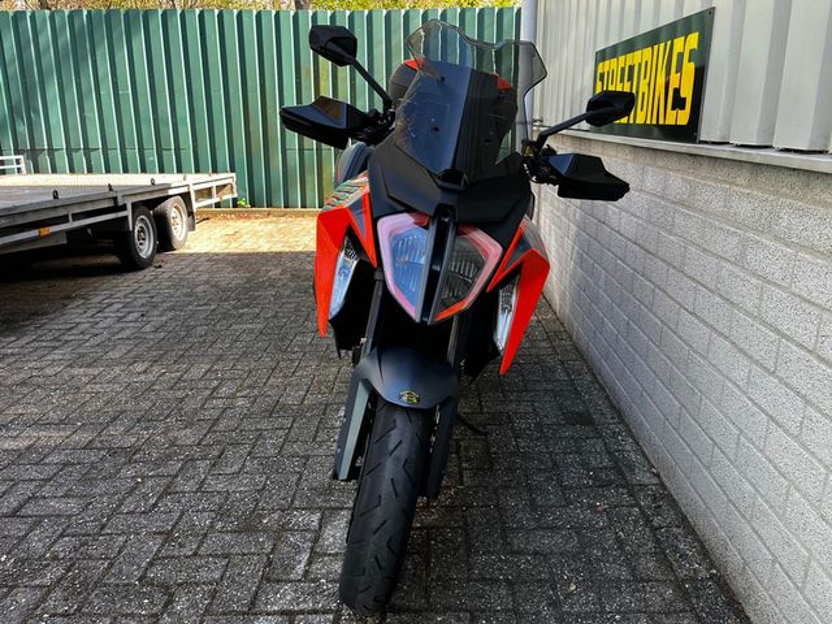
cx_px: 416
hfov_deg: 67.3
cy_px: 312
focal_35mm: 26
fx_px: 625
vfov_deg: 53.1
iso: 40
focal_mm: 5.1
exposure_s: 1/170
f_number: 1.6
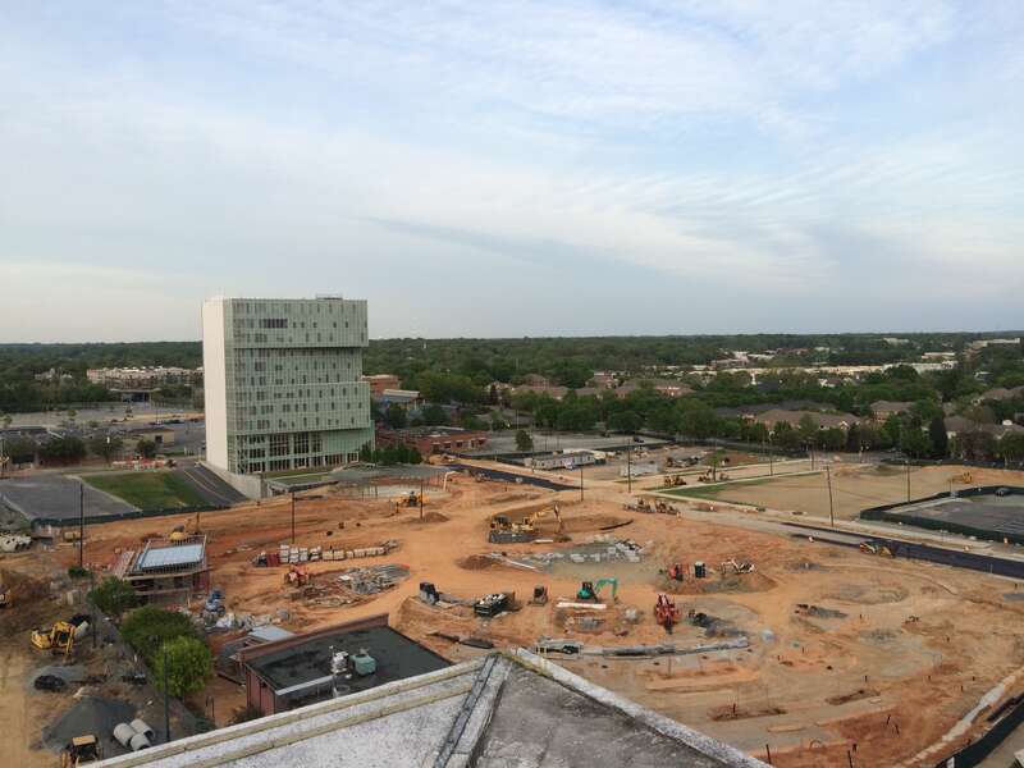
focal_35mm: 29
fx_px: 858
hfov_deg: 61.7
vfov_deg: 48.2
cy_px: 384
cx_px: 512
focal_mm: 4.15
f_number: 2.2
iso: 32
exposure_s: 1/360
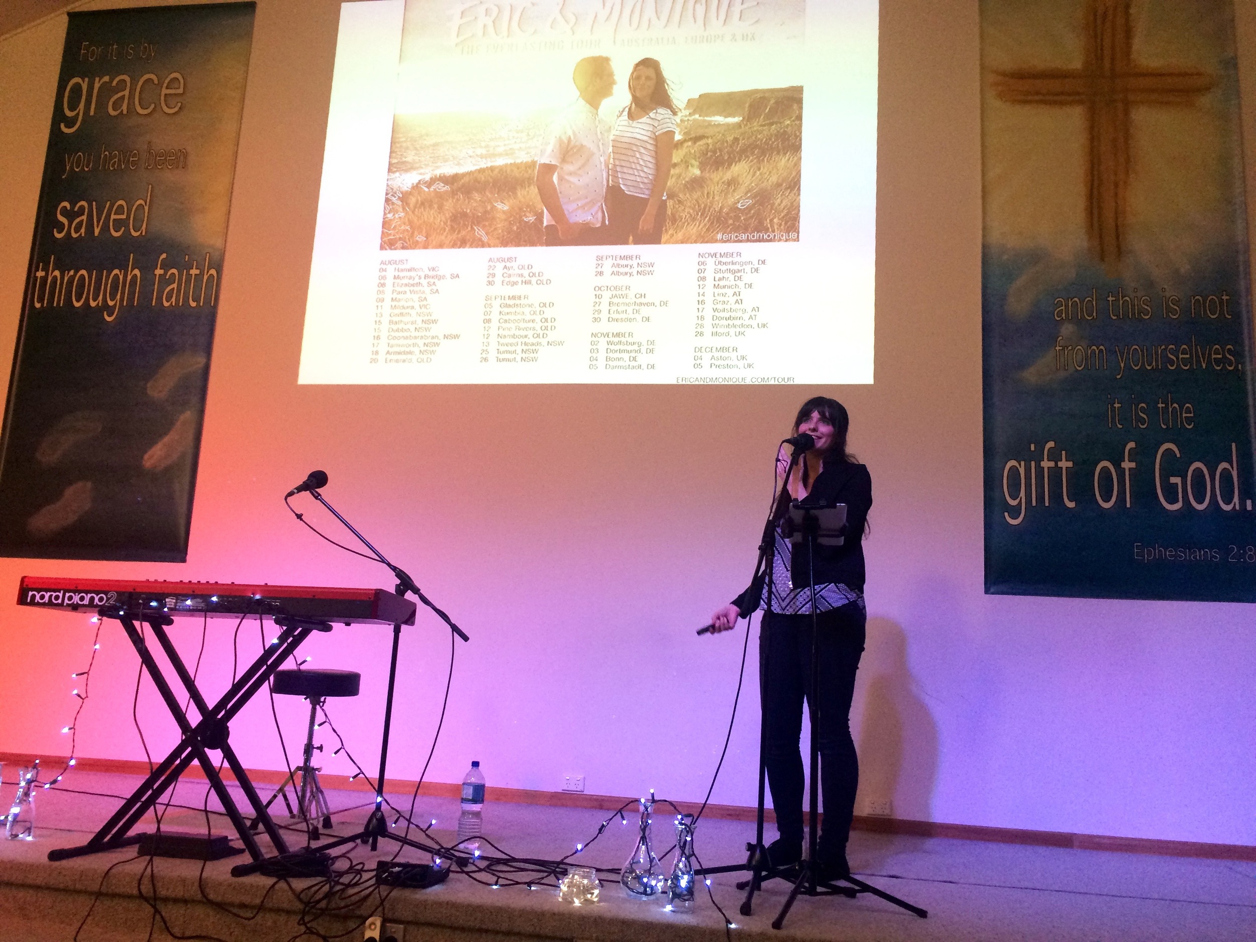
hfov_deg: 61.7
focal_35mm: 29
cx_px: 628
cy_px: 471
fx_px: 1052
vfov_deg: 48.2
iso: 160
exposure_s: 1/33
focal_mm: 4.15
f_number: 2.2
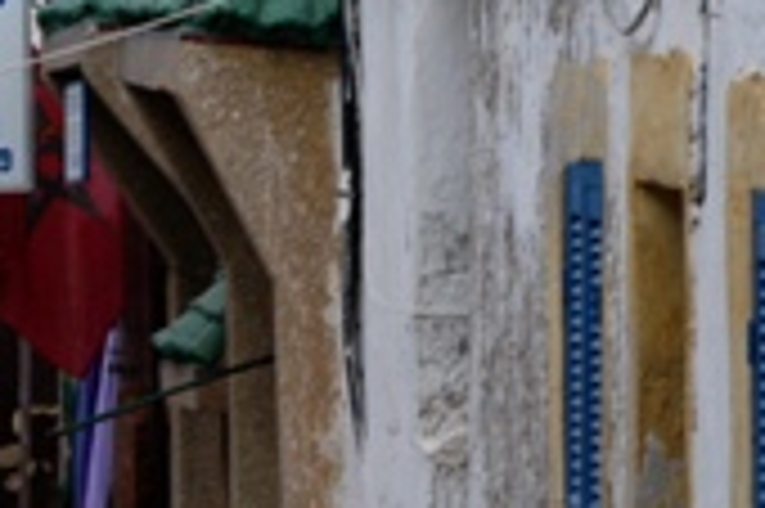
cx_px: -360
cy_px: 328
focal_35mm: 678
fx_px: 14393
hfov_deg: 3.0
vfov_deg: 2.0
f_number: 9
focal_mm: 120
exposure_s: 1/100
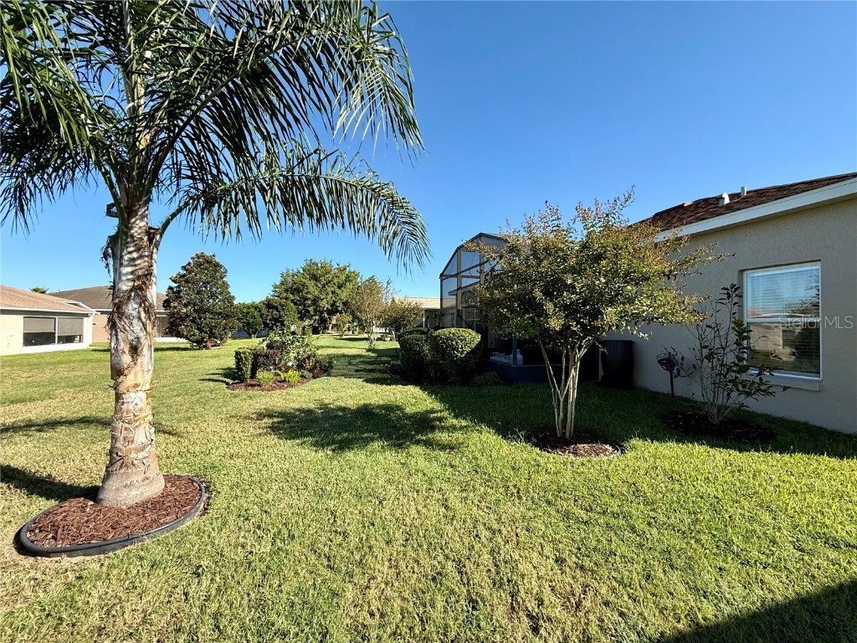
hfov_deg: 102.1
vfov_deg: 85.7
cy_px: 322
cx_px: 428
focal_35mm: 14
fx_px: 347
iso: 50
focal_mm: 2.22
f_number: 2.2
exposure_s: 1/864
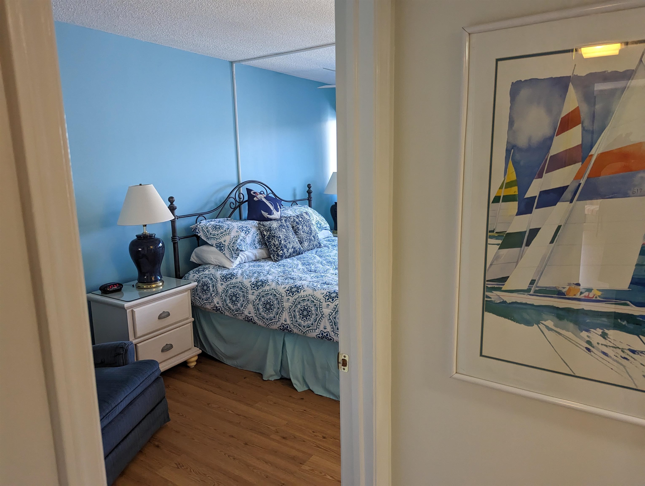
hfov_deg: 71.5
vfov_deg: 56.9
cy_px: 243
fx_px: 448
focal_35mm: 24
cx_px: 322
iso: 567
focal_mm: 6.81
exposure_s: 1/159
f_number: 1.85
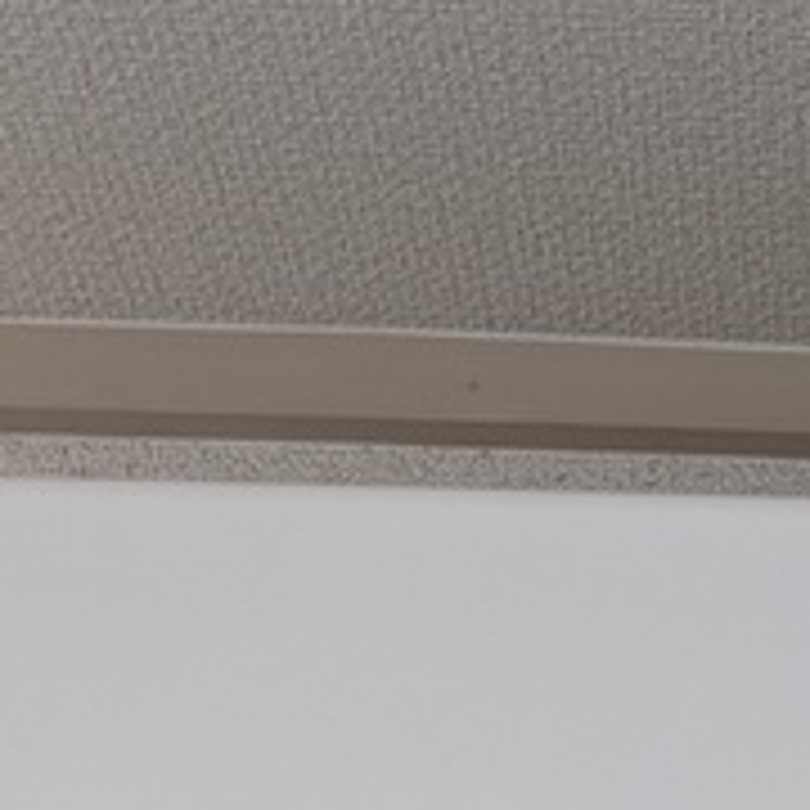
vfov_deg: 14.6
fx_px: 3124
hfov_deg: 13.9
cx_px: 1199
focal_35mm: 118
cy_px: 747
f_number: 1.89
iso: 66
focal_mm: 5.43
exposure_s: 1/33.3
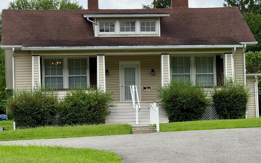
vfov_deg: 7.4
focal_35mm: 177
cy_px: 82
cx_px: 130
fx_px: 1259
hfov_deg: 11.8
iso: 50
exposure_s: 1/421
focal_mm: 15.66
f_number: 2.8
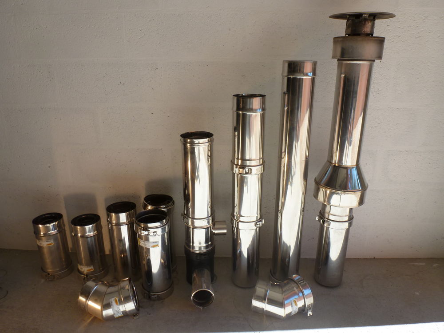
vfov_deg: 56.8
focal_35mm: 24
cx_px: 222
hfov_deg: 71.6
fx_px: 308
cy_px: 166
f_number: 3.3
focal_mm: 4.3
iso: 100
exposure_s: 1/320
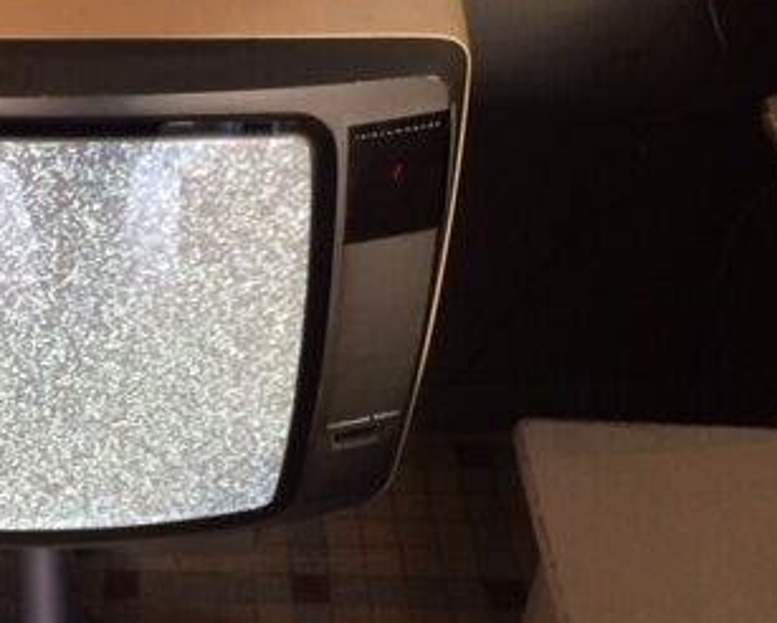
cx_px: 84
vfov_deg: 25.8
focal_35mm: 59
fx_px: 1358
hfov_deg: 30.6
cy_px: 329
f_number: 2.2
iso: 160
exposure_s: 1/33
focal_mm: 4.15
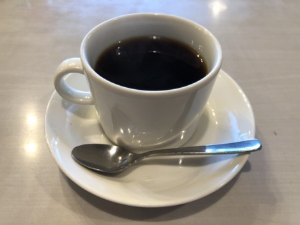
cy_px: 112
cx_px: 150
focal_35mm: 28
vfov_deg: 49.8
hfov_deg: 63.4
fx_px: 243
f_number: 1.8
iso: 40
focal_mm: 4
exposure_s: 1/20
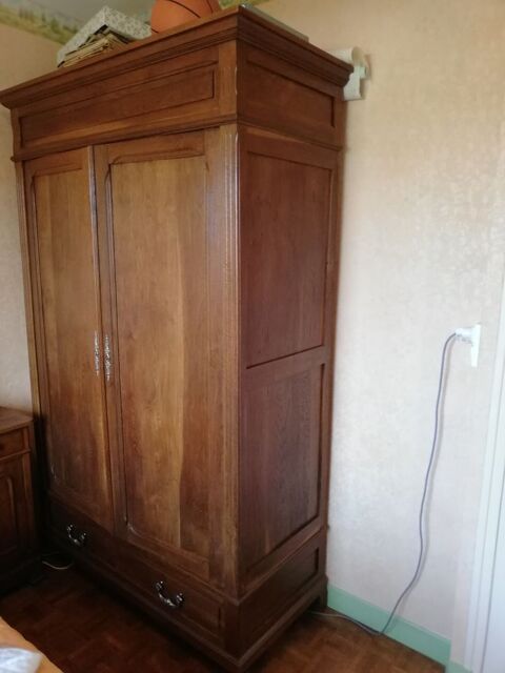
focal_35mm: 26
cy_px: 336
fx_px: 506
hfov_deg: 53.1
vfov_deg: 67.3
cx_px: 252
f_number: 4
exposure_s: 1/33.3
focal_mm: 3.81
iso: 250
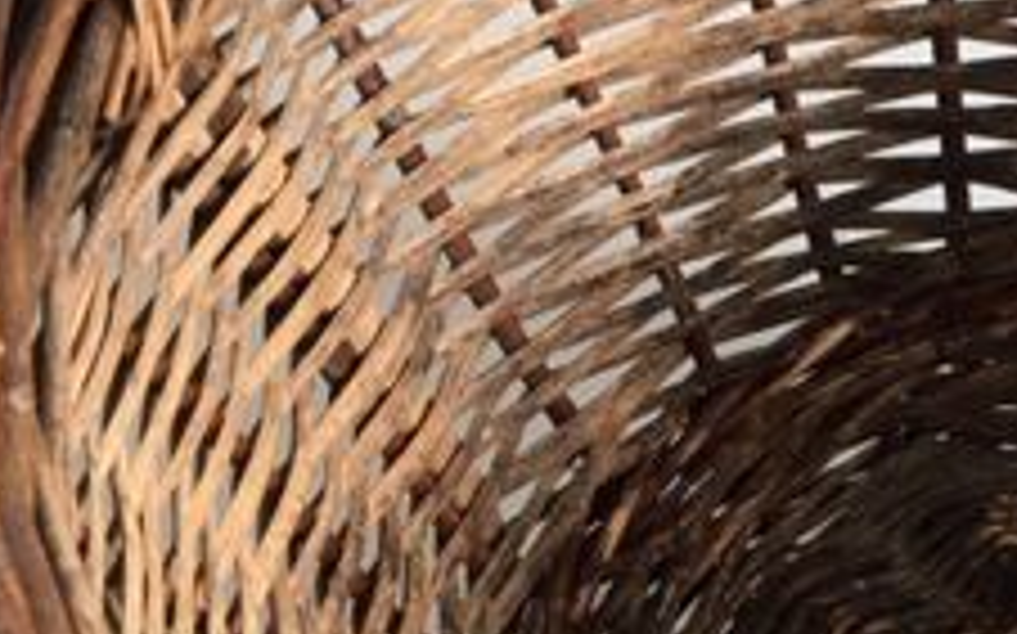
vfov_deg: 15.0
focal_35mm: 87
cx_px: 1188
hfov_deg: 22.2
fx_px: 2410
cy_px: 454
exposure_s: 1/33
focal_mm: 4.15
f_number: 2.2
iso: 32
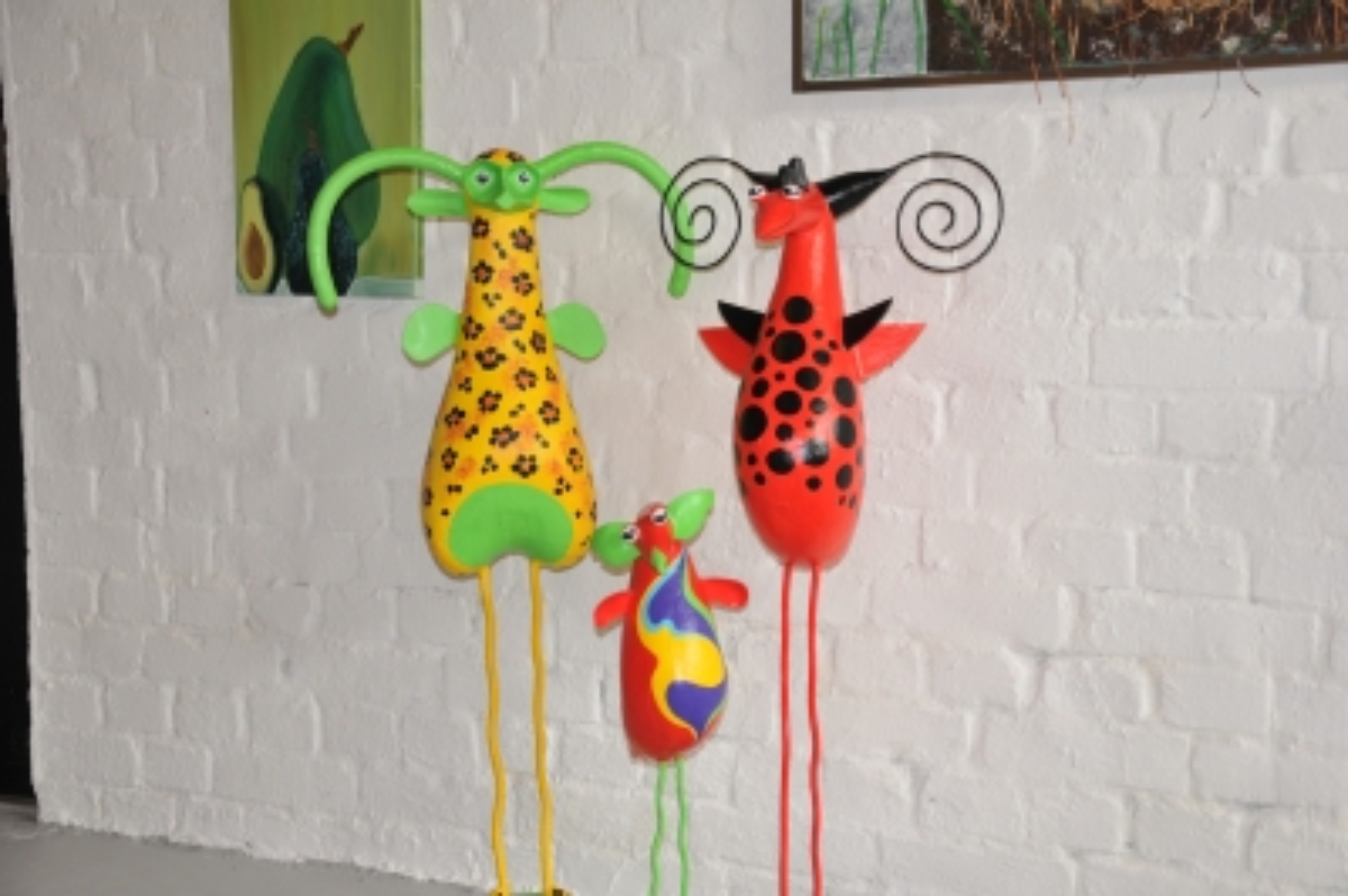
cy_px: 448
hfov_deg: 29.9
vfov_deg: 20.1
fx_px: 2525
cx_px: 674
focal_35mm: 68
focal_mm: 45
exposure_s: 1/60
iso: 200
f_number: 4.8
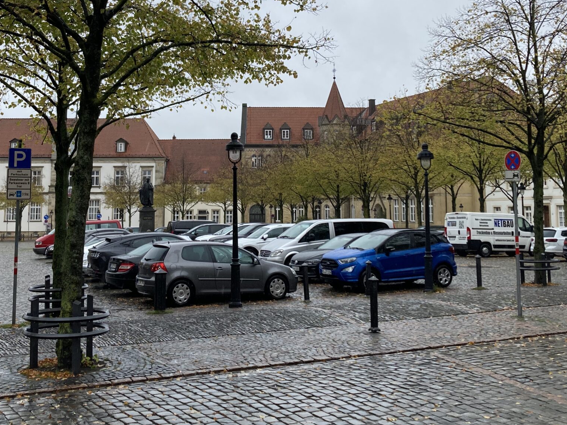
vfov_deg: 30.5
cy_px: 126
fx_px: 770
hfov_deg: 40.4
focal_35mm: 47
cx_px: 260
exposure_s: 1/496
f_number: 1.8
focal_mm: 3.99
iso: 20
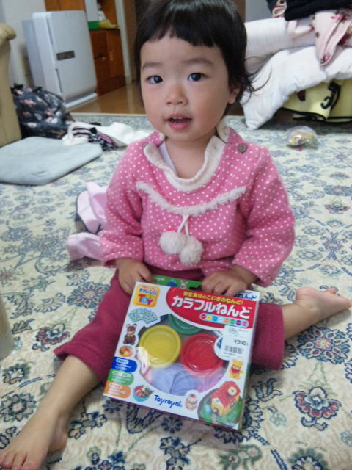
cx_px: 176
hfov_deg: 48.2
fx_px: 393
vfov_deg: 61.7
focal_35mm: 29
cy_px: 235
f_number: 2.8
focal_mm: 4.82
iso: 200
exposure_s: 1/11.1
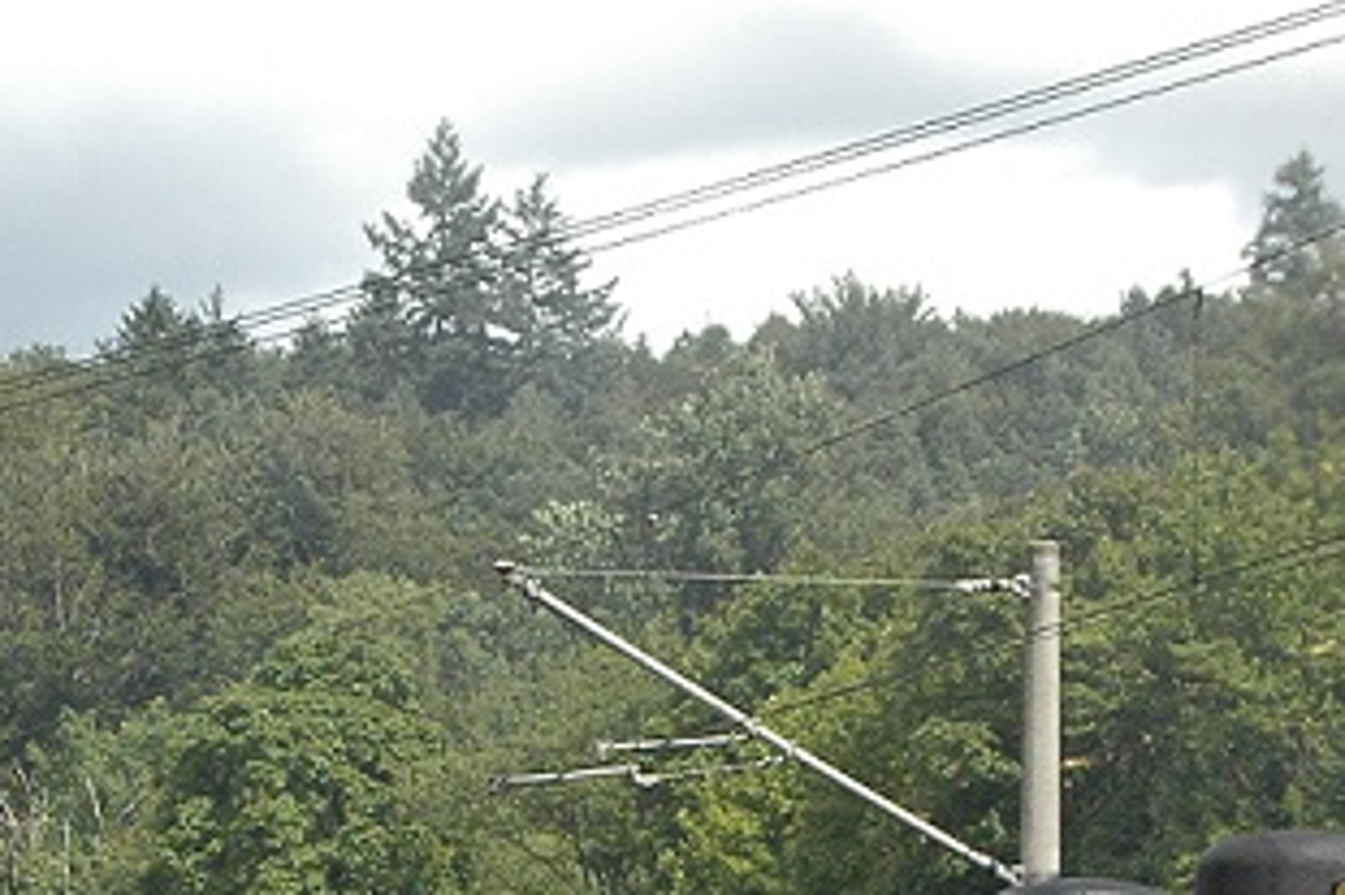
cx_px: 727
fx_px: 7879
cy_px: 793
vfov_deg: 6.5
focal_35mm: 211
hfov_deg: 9.8
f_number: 7.1
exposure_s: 1/1250
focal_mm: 46
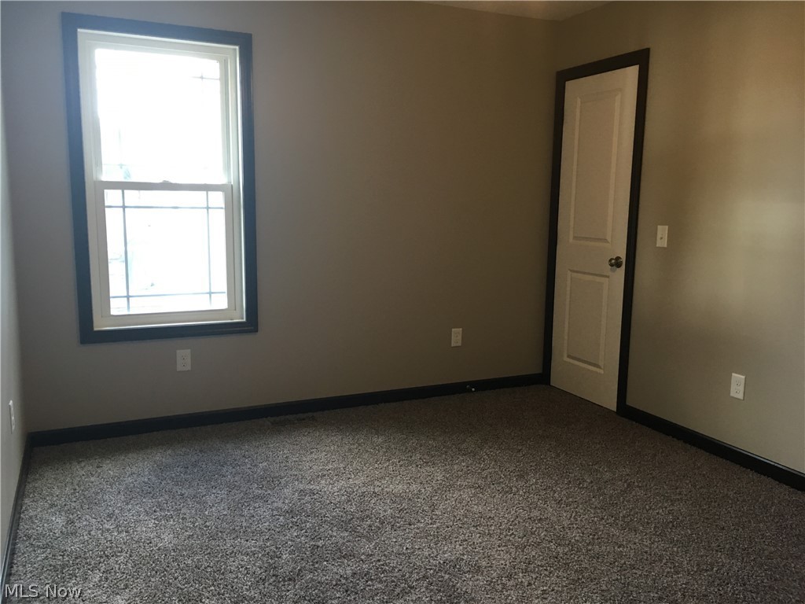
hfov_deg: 61.7
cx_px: 402
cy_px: 302
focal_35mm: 29
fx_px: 674
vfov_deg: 48.2
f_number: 2.2
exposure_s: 1/30
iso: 100
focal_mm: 4.15
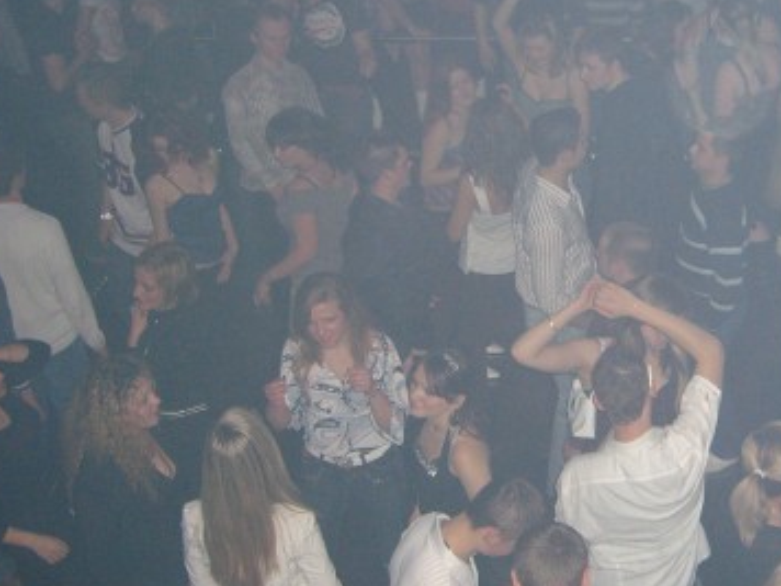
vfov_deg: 22.9
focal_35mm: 64
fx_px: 1444
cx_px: 625
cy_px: 312
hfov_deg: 29.6
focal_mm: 7.9
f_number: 2.8
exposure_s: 1/60
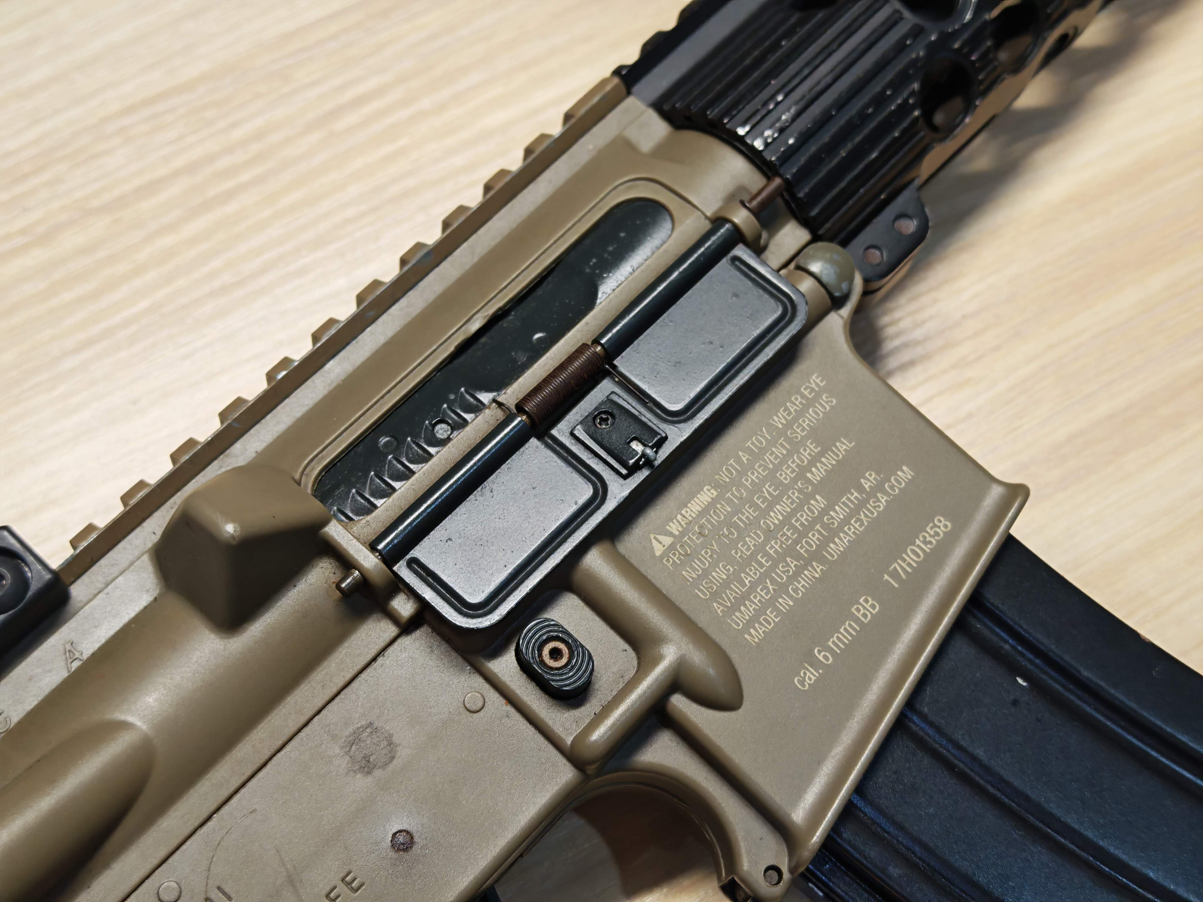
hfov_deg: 39.7
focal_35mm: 48
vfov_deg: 30.3
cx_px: 602
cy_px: 451
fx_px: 1668
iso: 160
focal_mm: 6.83
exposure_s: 1/100
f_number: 2
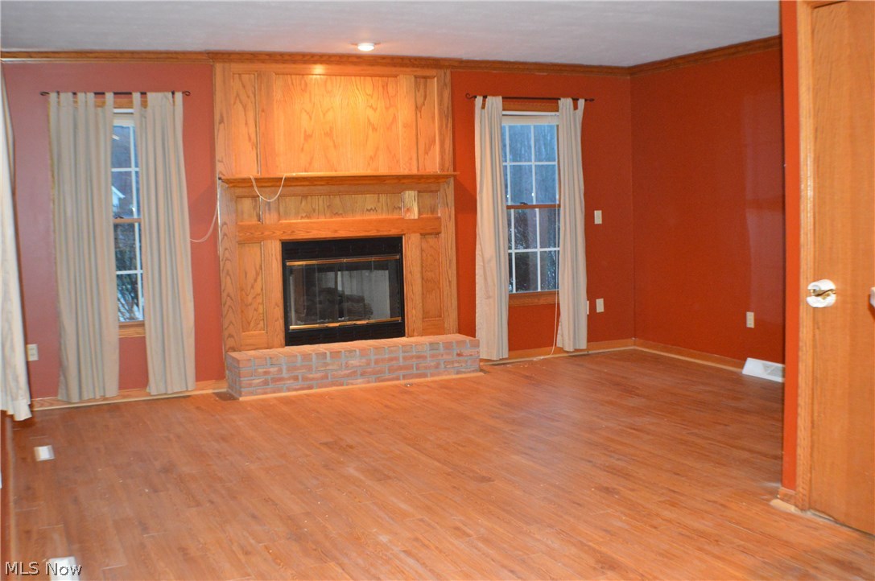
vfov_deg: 26.4
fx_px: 1238
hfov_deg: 38.9
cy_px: 290
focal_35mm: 51
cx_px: 438
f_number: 5
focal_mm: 34
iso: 2800
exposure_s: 1/30
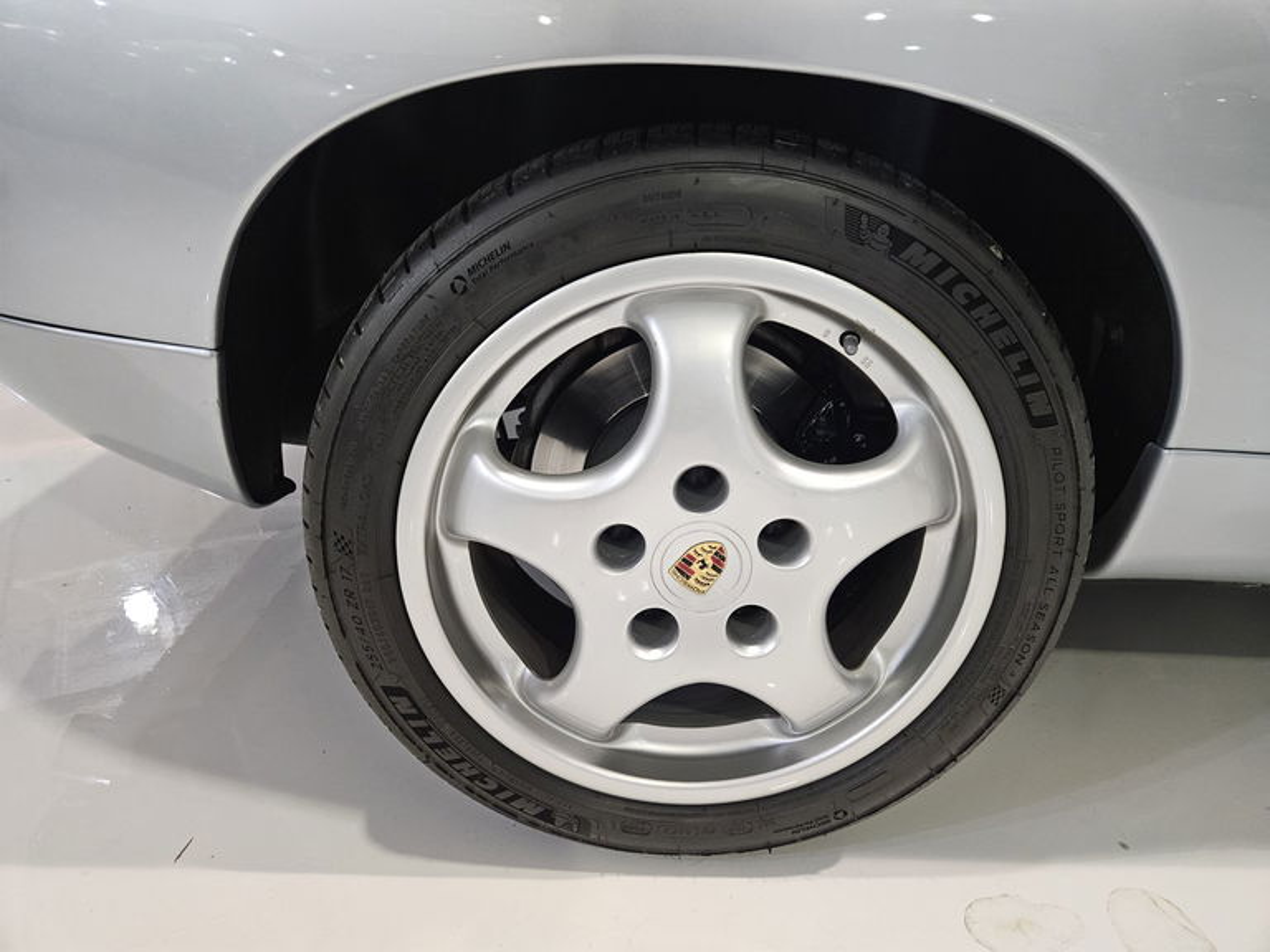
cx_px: 635
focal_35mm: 23
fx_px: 844
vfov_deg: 58.9
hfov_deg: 73.9
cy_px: 476
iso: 640
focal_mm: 5.4
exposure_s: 1/60
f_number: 1.8
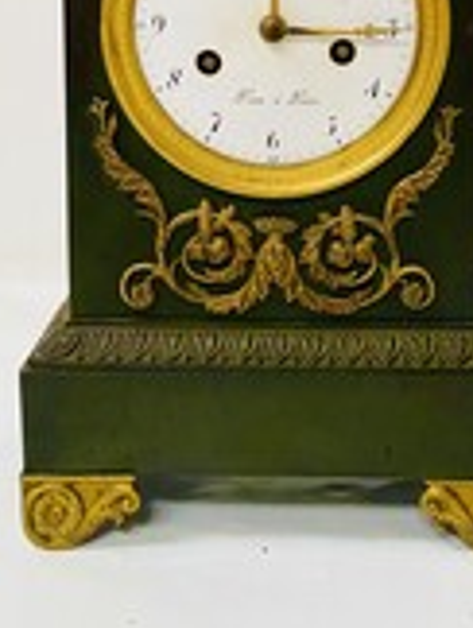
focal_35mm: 57
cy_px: 50
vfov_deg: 31.9
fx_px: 1036
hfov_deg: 25.7
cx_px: 262
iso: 400
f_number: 1.8
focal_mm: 4.25
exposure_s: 1/60
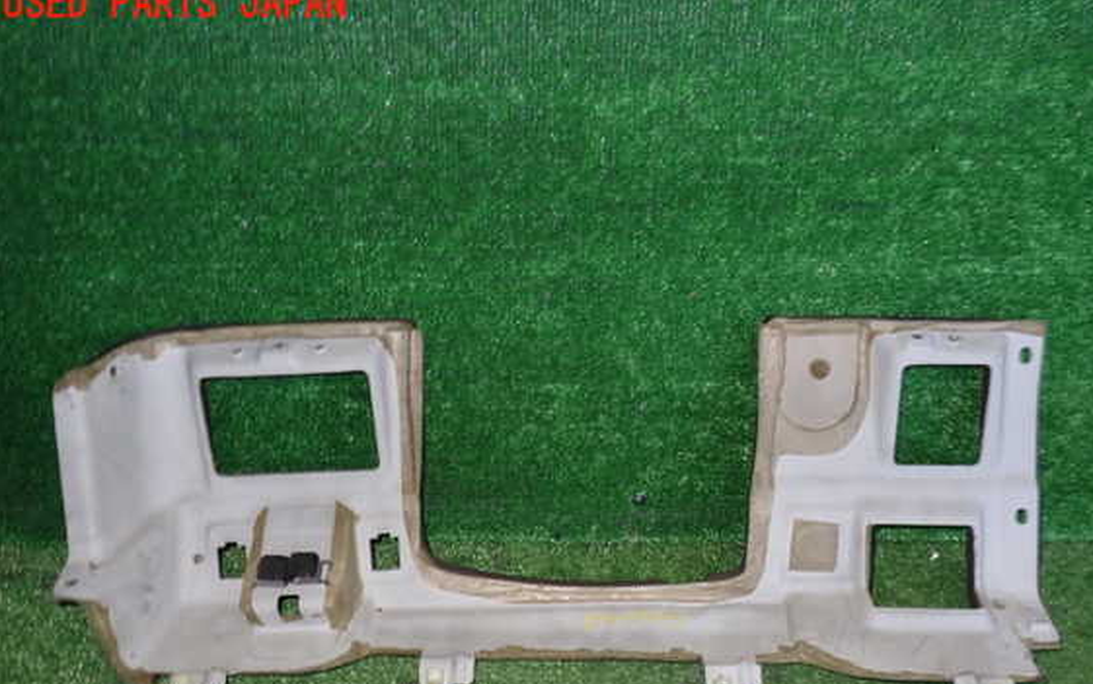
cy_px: 419
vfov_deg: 37.1
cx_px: 577
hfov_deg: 56.7
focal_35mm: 34
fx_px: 1013
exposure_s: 1/30
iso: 200
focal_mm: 5.4
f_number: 6.3
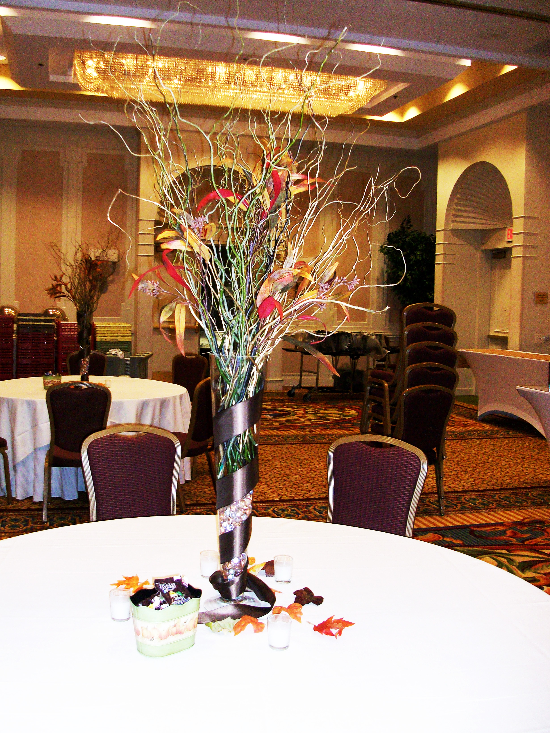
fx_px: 720
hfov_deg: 41.8
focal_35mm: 34
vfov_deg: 54.0
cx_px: 275
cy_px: 366
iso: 160
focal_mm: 5.7
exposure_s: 1/60
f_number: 2.8
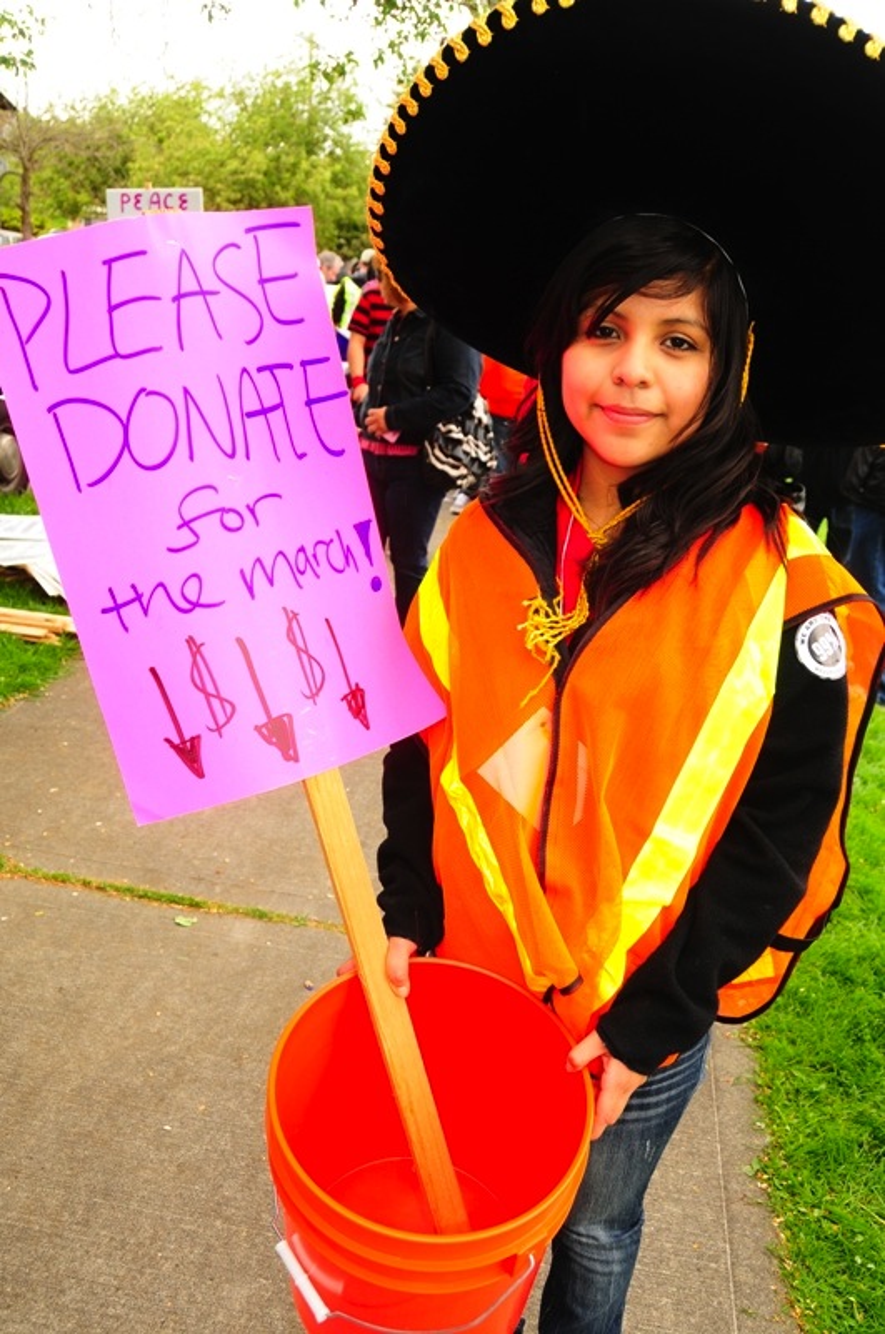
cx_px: 442
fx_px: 1110
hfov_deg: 43.5
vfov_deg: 62.0
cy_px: 667
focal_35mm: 30
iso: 250
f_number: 5
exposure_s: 1/125
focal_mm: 20
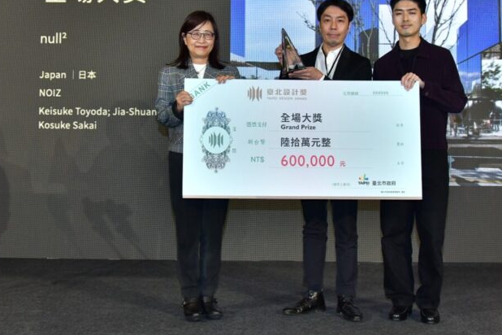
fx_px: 878
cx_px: 249
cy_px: 64
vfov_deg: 21.3
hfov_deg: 31.9
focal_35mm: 63
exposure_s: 1/100
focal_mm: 38
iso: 1000
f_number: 5
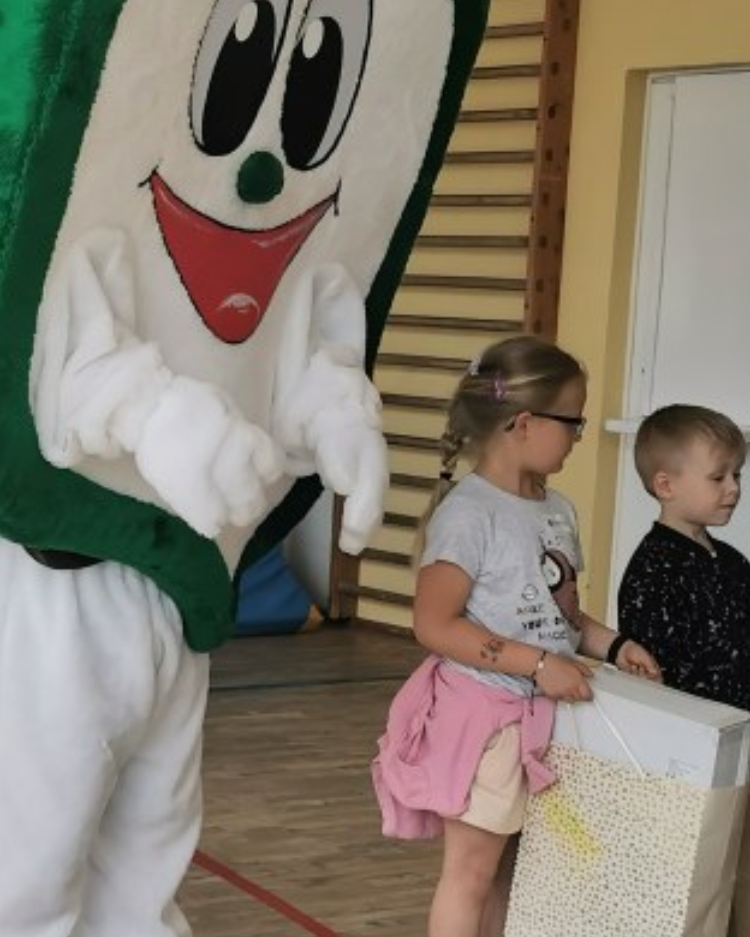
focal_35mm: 86
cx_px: -195
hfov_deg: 16.9
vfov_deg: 22.2
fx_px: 2386
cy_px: 517
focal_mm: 5.58
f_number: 1.8
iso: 50
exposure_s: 1/371
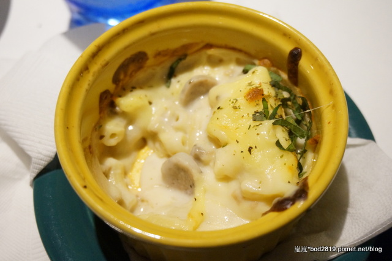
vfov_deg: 30.8
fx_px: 473
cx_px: 196
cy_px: 130
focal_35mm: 44
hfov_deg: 45.0
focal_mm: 29
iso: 2500
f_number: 4.5
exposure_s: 1/60
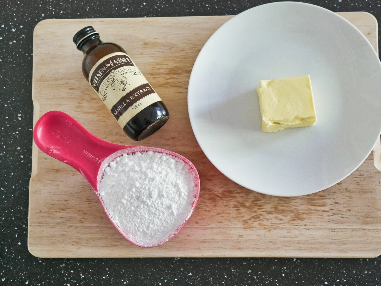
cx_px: 190
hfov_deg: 30.3
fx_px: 705
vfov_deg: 23.0
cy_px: 143
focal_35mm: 64
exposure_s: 1/80
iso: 3200
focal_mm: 32
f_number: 5.4
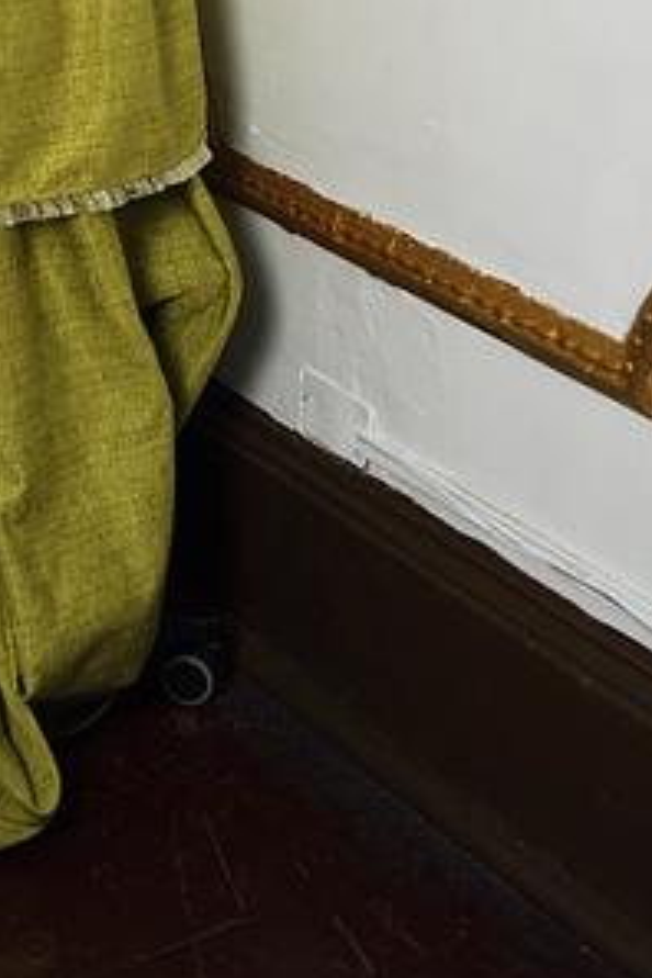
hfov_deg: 13.8
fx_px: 2635
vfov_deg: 19.4
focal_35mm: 97
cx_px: -74
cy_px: -296
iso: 800
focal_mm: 36
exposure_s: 1/125
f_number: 5
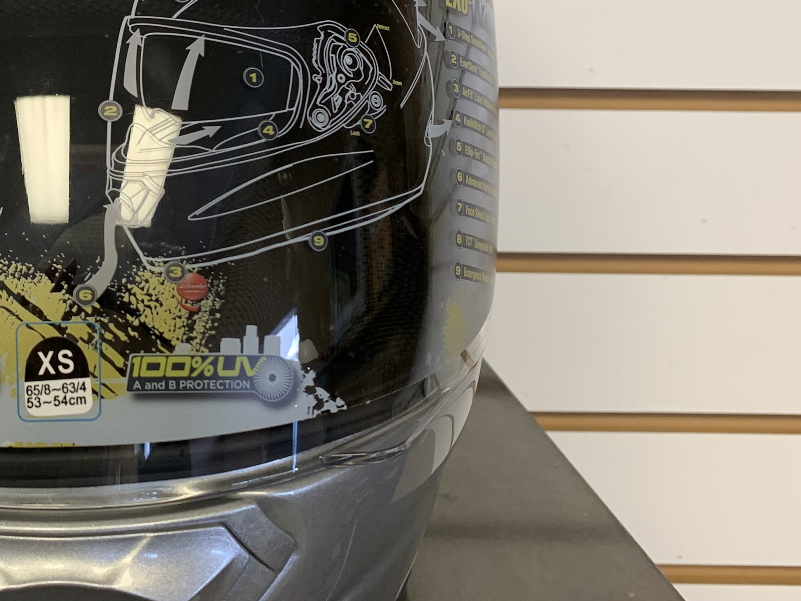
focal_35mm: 54
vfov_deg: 26.9
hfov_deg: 33.7
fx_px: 1250
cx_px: 85
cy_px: 216
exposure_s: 1/60
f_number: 1.8
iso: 160
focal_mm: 4.25
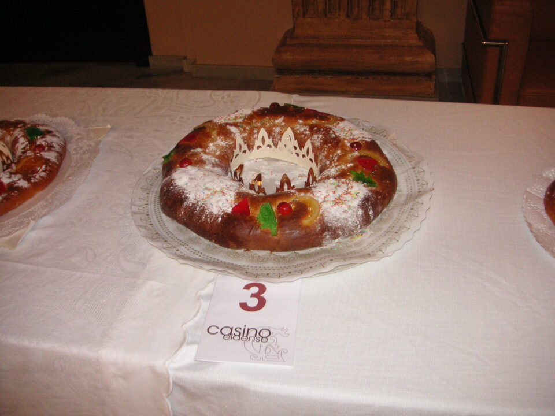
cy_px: 208
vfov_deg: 38.7
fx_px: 593
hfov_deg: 50.1
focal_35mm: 37
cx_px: 278
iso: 160
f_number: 2.8
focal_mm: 6.1
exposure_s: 1/45
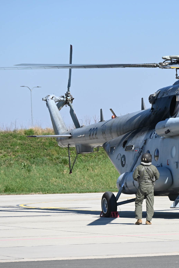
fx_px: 2029
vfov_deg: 7.6
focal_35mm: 272
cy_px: 136
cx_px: 177
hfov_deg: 5.0
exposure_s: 1/6400
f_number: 7.1
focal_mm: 175
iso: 1600
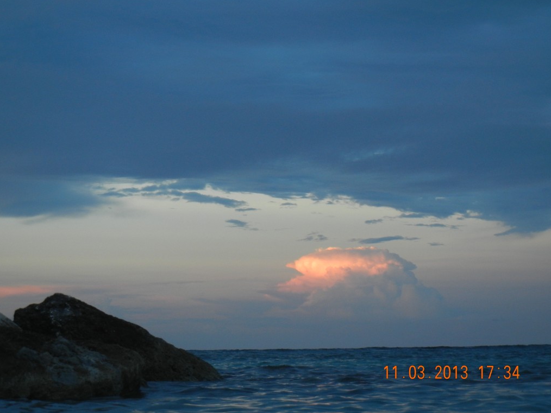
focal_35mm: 103
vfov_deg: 14.4
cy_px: 207
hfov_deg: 19.1
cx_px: 276
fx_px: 1640
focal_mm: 18.3
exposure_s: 1/59.4
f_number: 4.5
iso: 308
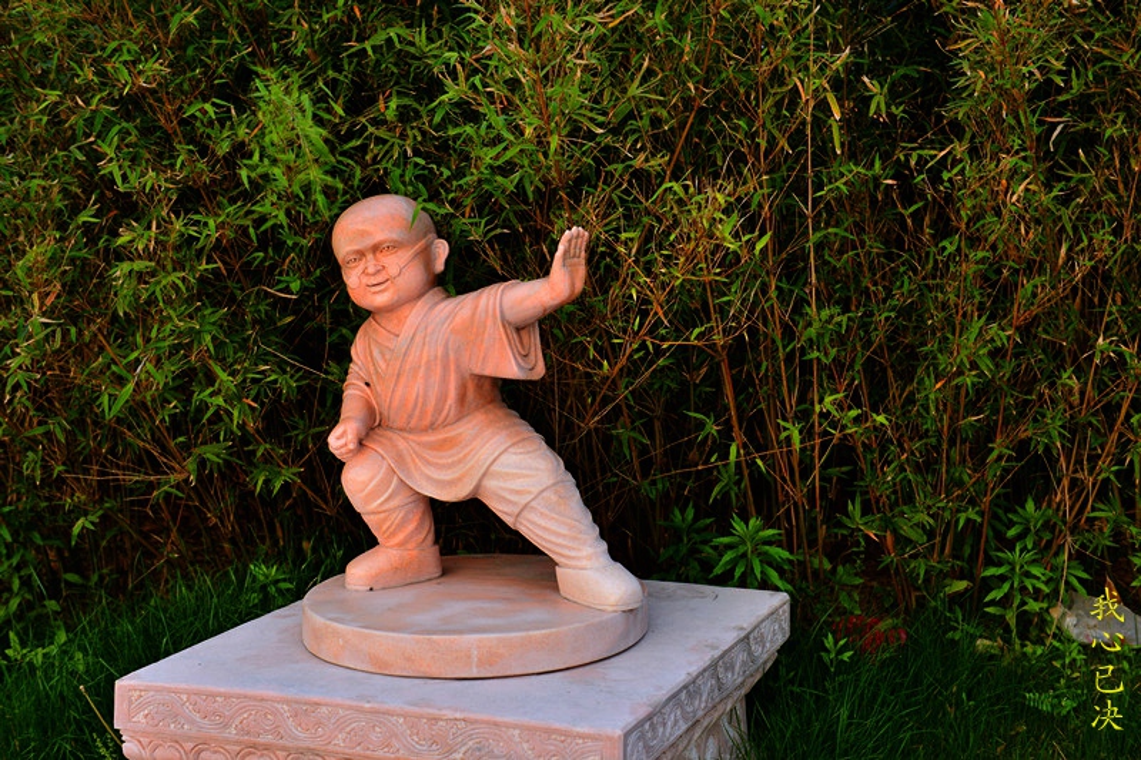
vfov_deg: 24.6
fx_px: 1743
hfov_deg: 36.3
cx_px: 570
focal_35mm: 55
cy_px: 380
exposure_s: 1/60
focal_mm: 55
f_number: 4
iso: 200
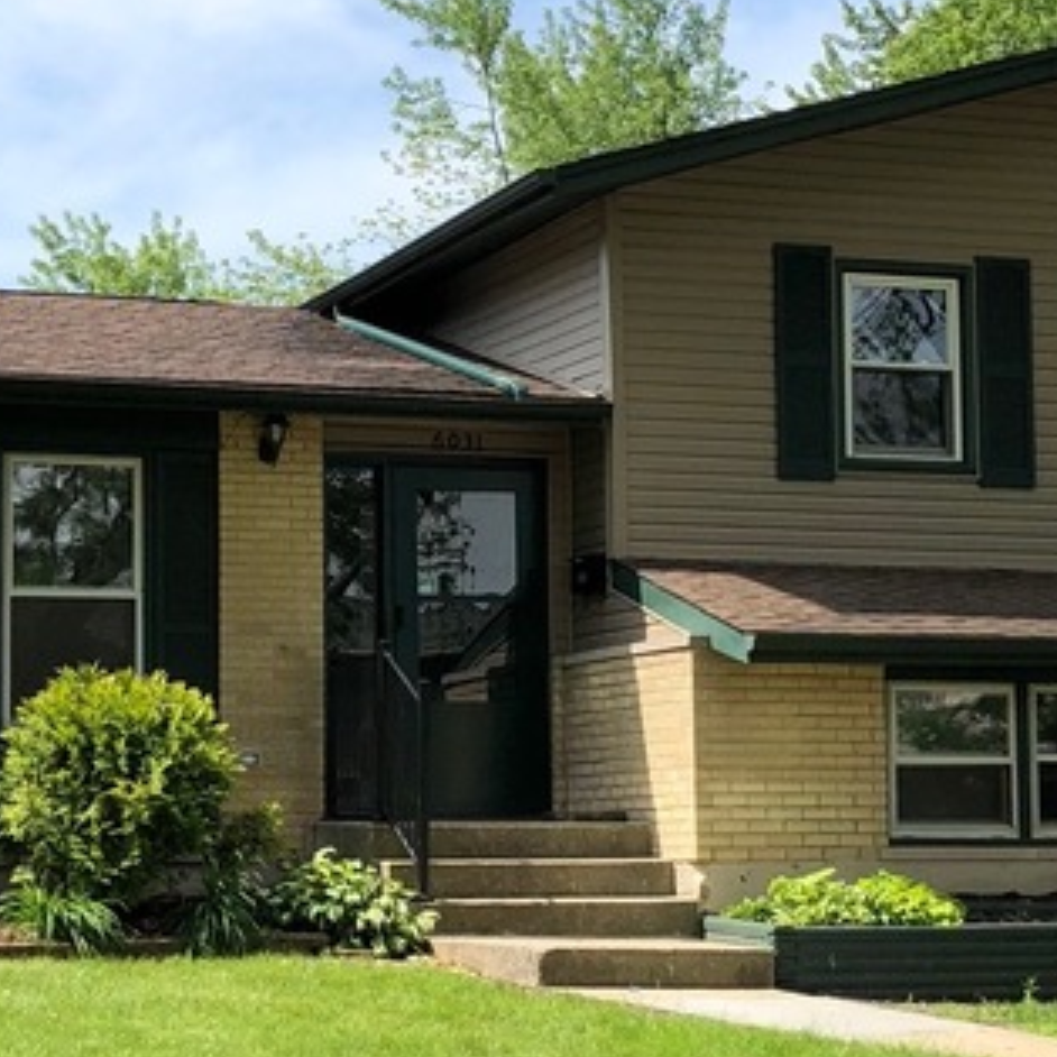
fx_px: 2936
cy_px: 579
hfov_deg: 20.4
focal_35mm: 85
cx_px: 451
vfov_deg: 20.4
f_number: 1.8
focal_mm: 3.99
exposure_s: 1/1715
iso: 20
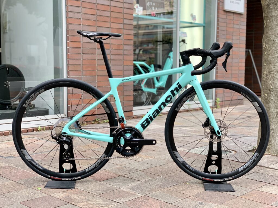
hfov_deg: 36.8
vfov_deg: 28.0
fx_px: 418
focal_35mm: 52
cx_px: 139
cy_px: 104
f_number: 2.4
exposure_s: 1/122
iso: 32
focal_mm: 6
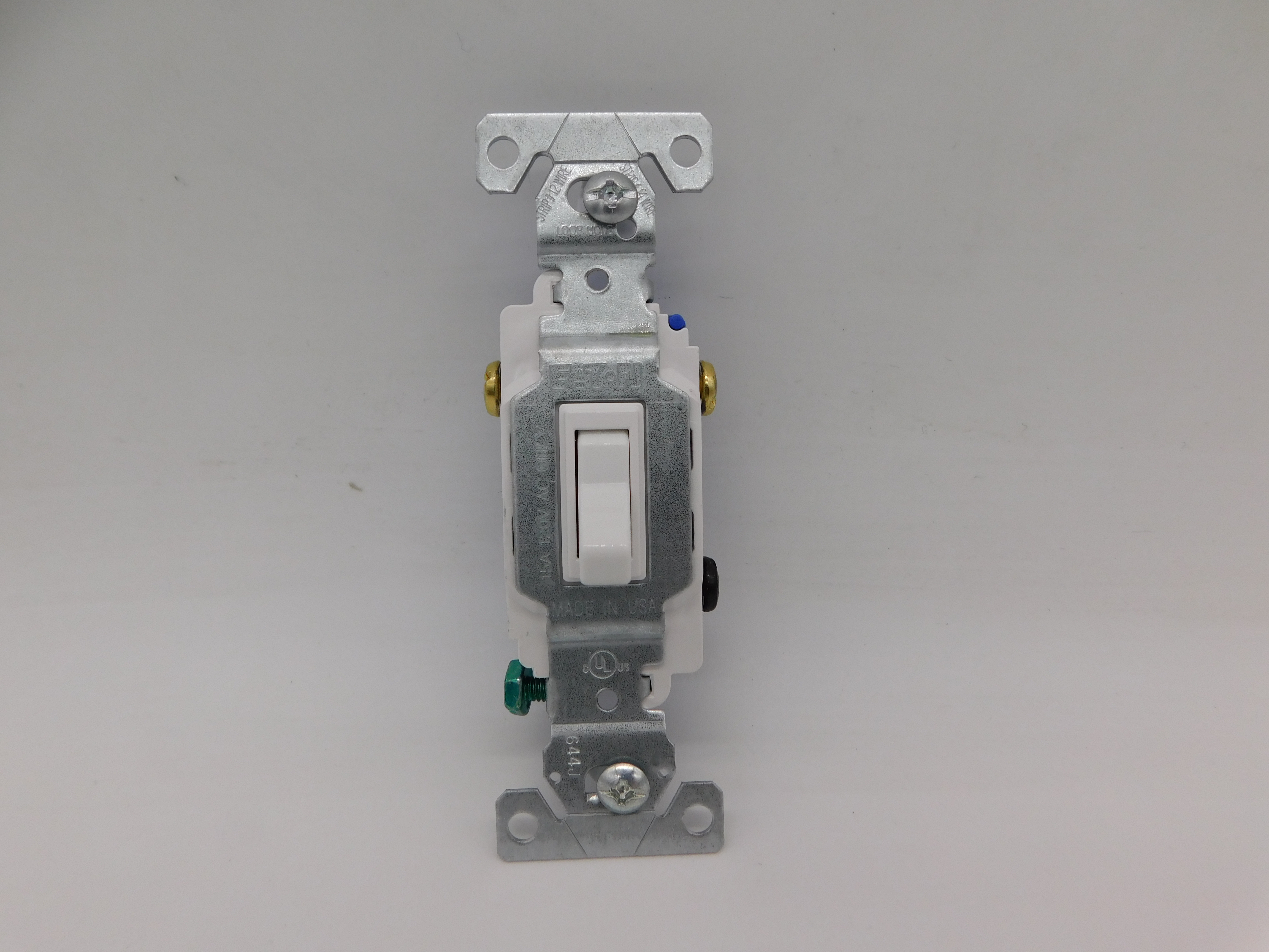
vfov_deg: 58.9
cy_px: 476
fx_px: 843
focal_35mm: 23
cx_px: 634
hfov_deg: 73.9
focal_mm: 4
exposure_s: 1/250
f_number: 3
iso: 125
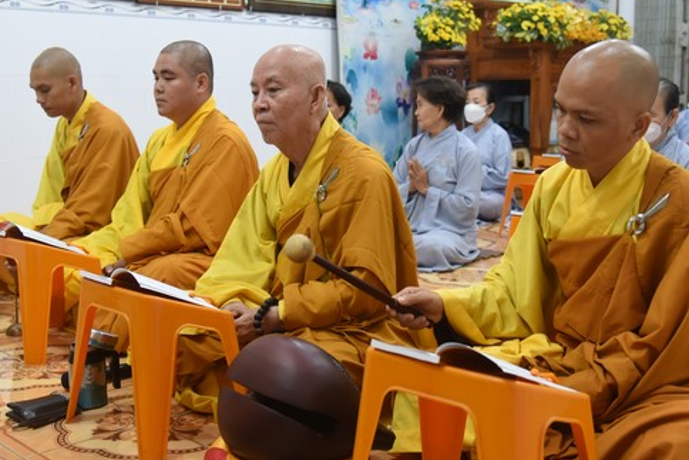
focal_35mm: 47
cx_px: 370
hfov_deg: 41.9
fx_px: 900
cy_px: 221
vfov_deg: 28.7
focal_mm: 35
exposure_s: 1/80
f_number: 4
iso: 1250
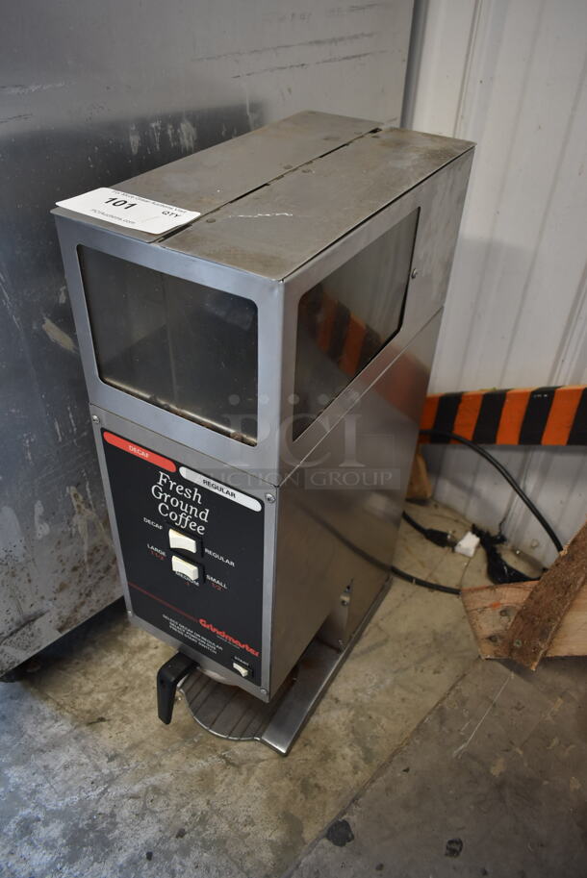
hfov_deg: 48.0
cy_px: 439
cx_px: 294
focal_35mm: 27
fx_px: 659
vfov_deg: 67.3
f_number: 3.5
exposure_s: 1/30
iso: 560
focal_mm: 18
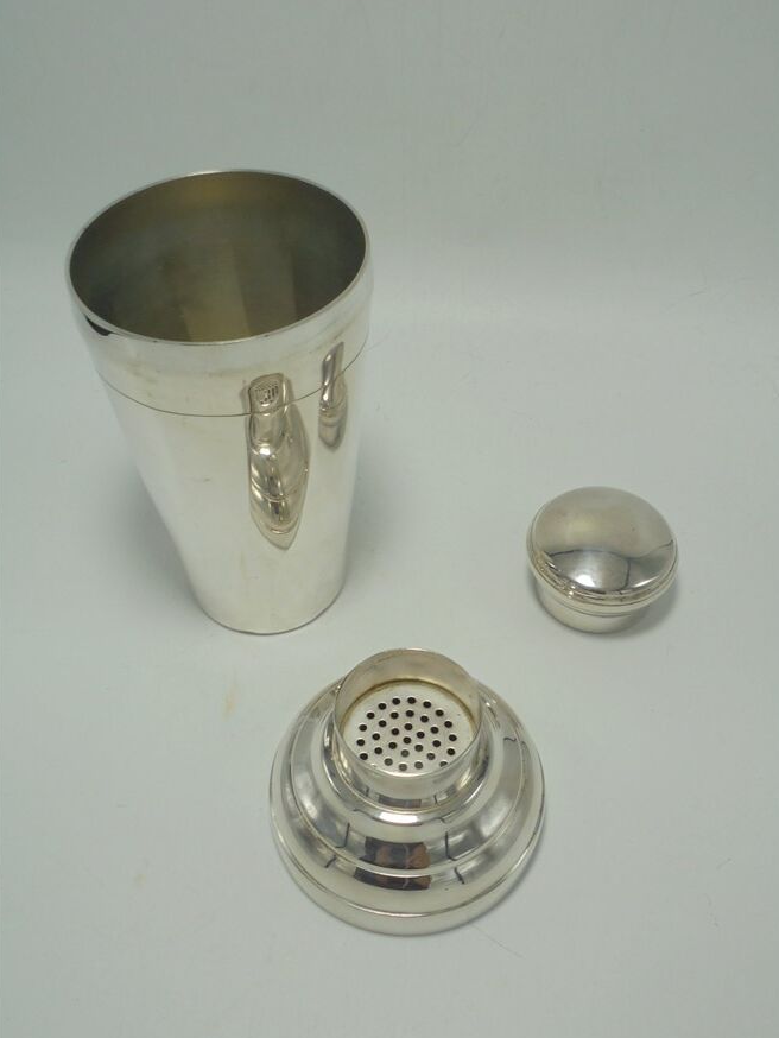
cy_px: 515
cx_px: 395
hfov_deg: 40.7
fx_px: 1050
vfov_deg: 52.6
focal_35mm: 35
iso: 100
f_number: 4
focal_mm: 6.1
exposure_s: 1/125
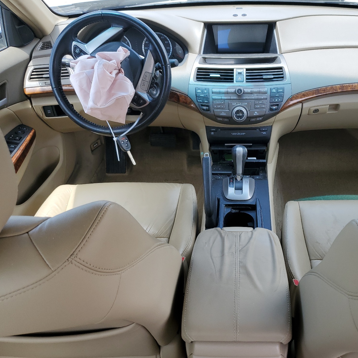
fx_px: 363
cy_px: 180
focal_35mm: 31
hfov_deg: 51.6
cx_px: 238
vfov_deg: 52.5
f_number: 1.5
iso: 50
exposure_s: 1/357
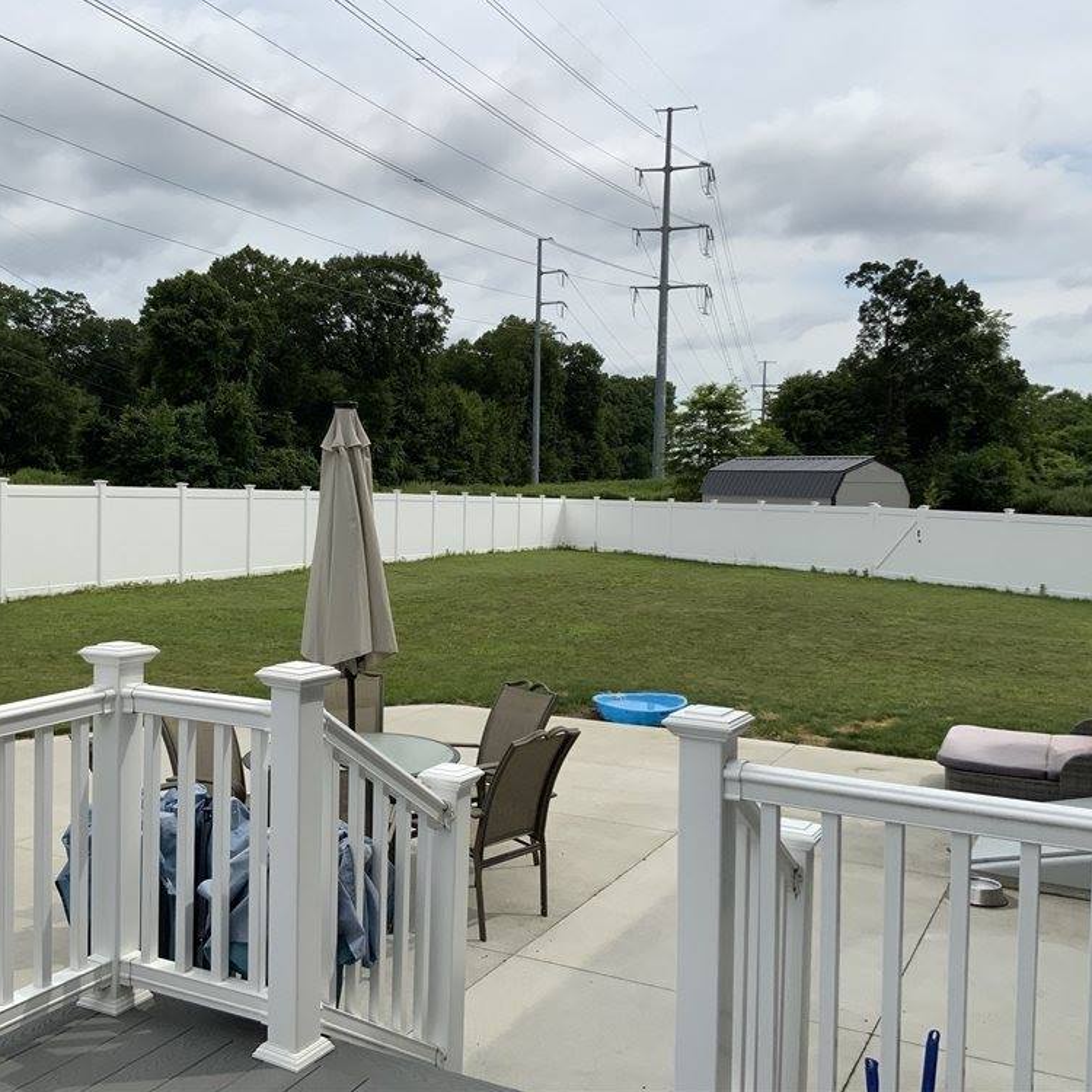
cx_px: 488
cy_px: 534
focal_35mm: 35
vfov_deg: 47.2
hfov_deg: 47.1
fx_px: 1249
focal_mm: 3
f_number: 1.8
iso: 16
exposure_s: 1/2959
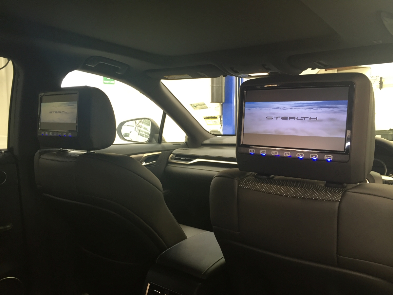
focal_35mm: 29
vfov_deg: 48.2
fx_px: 329
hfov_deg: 61.7
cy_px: 148
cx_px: 196
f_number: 2.2
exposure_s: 1/33
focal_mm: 4.15
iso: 100
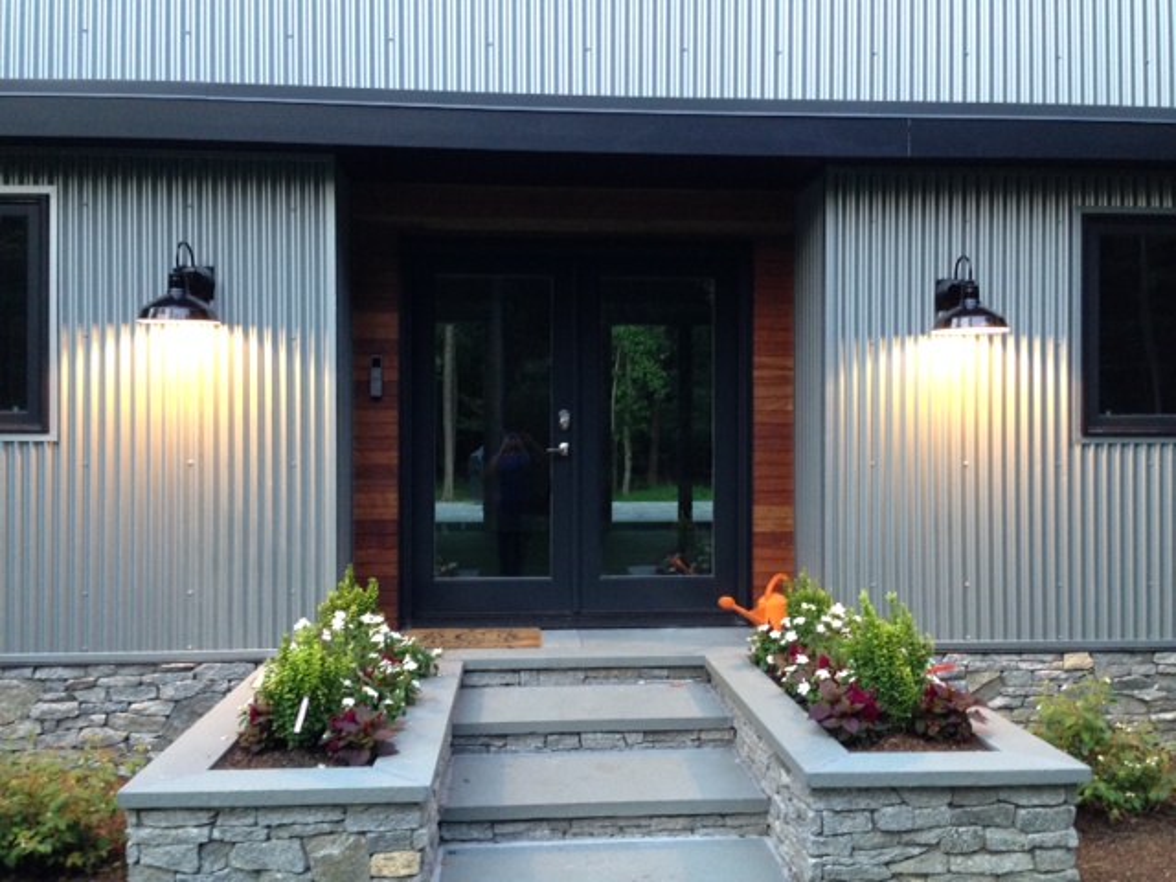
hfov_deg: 55.4
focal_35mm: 33
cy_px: 441
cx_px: 588
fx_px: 1121
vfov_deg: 42.9
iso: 160
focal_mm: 4.12
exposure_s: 1/20
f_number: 2.4
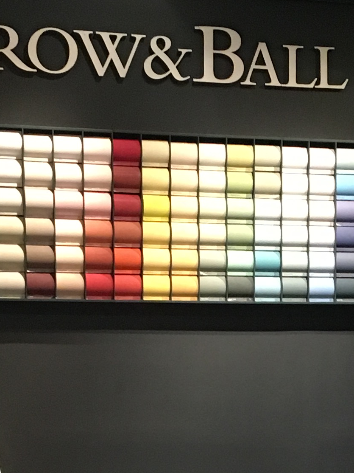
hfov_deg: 14.0
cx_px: 310
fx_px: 1432
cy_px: 475
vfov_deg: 18.2
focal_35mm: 105
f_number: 2.2
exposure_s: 1/20
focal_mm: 4.15
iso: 200
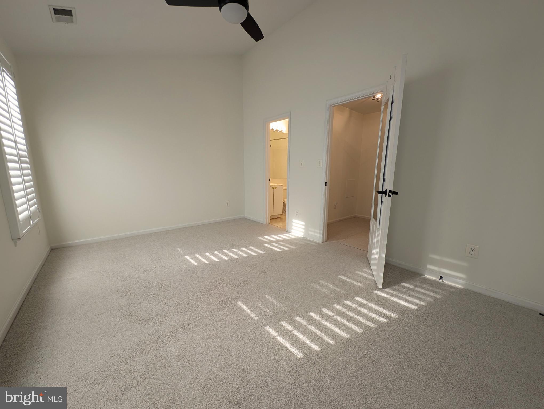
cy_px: 204
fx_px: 189
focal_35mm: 12
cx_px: 272
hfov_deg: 110.5
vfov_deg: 94.6
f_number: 1.95
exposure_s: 1/40
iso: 49
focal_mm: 2.23
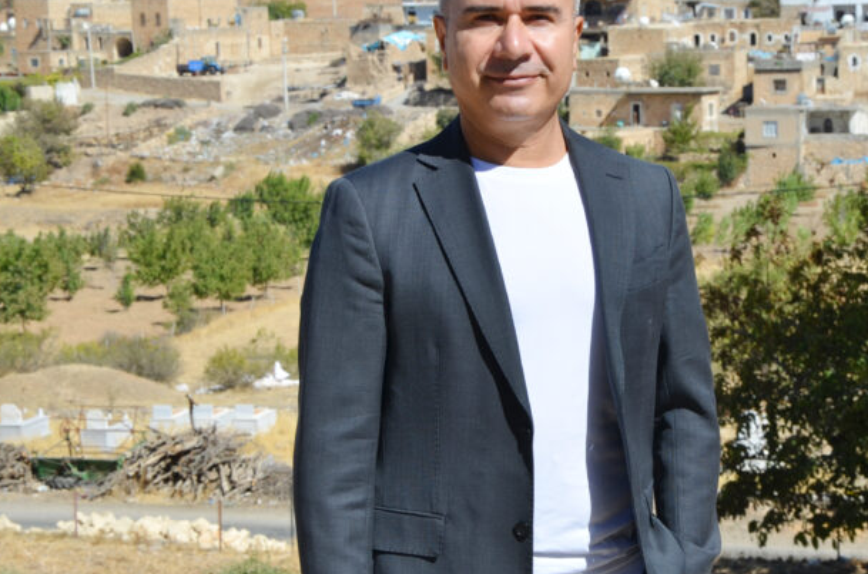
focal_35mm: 106
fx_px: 2550
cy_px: 319
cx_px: 572
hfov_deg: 19.3
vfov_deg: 12.9
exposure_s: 1/320
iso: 100
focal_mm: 42
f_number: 9
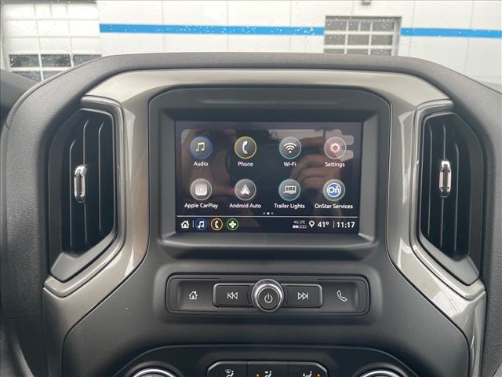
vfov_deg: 53.1
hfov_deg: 67.3
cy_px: 188
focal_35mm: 26
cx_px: 251
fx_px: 377
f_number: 1.6
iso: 100
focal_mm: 4.2
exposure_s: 1/121
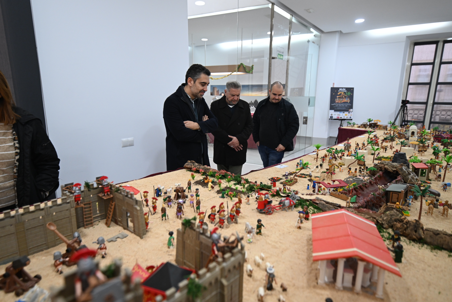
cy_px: 151
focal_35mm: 22
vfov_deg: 57.2
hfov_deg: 78.6
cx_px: 226
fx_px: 276
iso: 1600
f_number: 2.8
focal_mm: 22
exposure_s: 1/200
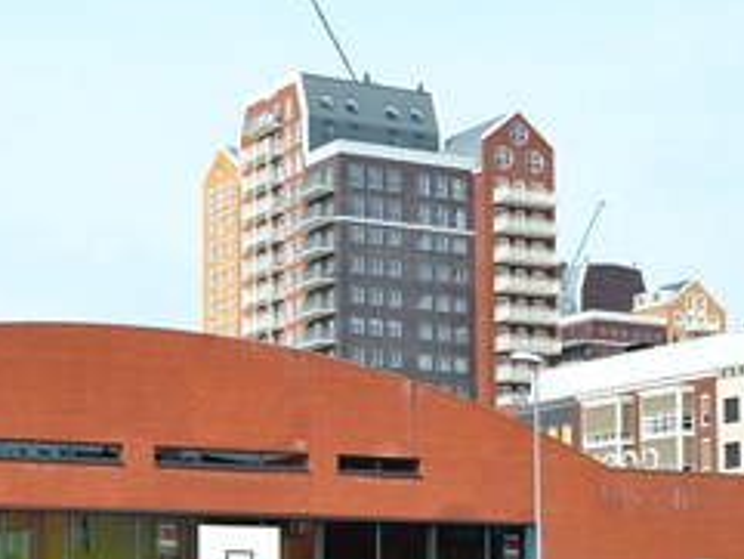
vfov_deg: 18.4
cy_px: 485
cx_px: 148
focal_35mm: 79
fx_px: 1699
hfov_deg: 24.3
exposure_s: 1/1000
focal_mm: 22
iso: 1600
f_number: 16
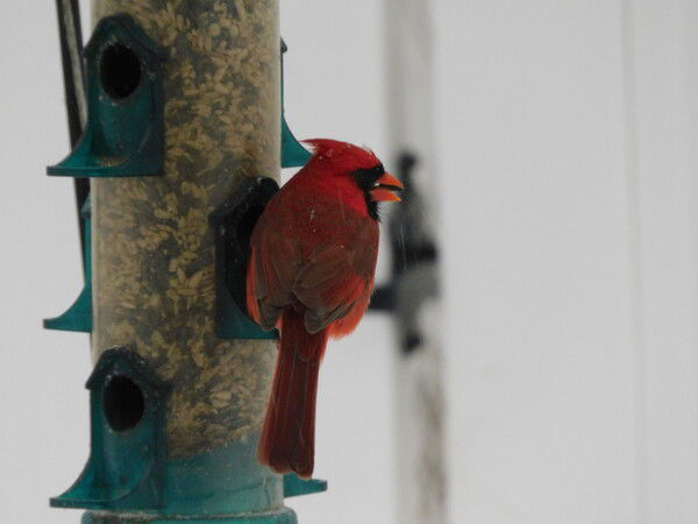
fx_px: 14115
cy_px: 262
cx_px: 349
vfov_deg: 2.1
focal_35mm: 700
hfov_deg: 2.8
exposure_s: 1/200
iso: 640
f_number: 5.6
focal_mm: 125.4
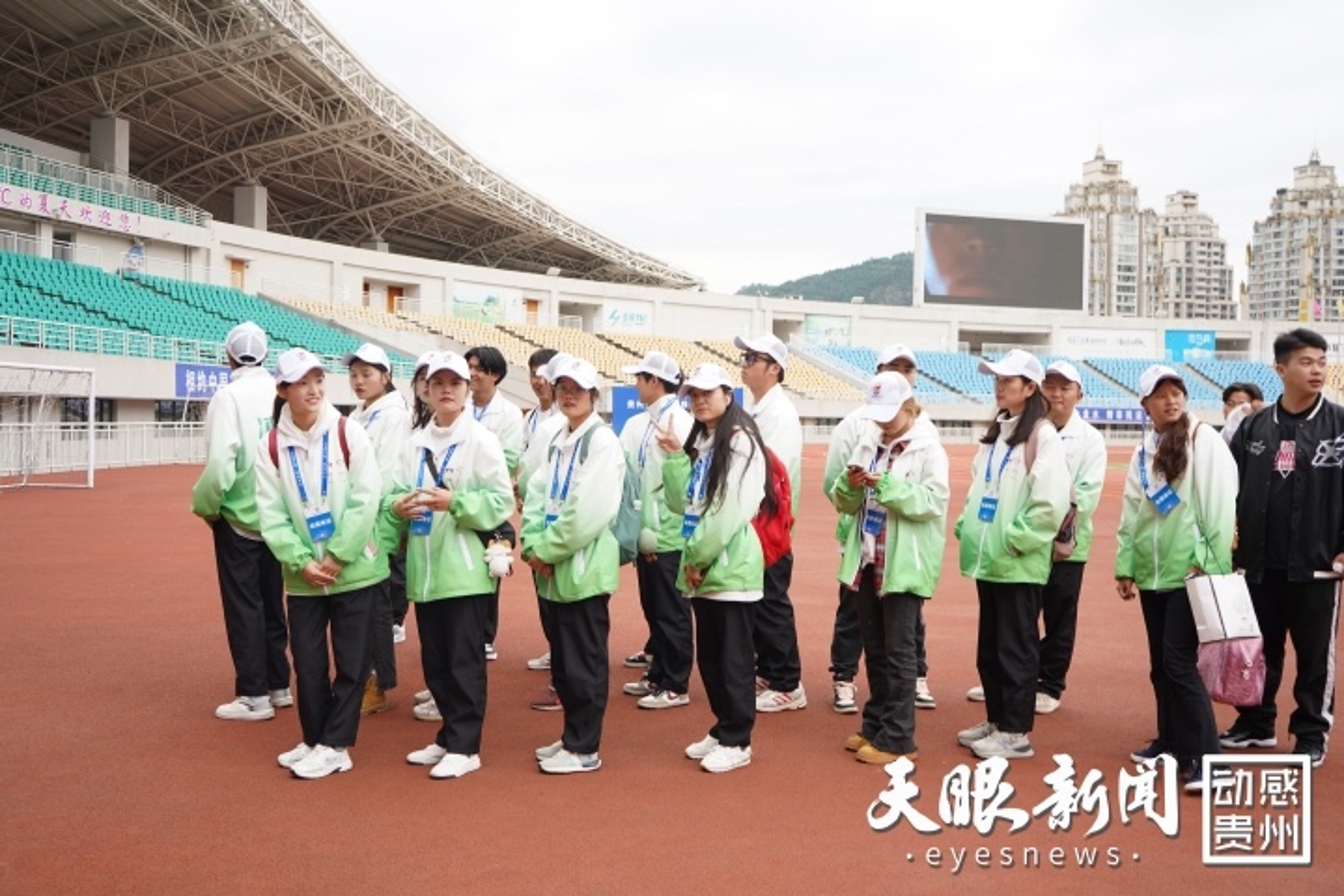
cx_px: 672
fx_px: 1344
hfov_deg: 53.1
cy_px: 448
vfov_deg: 36.9
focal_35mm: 36
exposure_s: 1/80
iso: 100
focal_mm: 36
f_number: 5.6
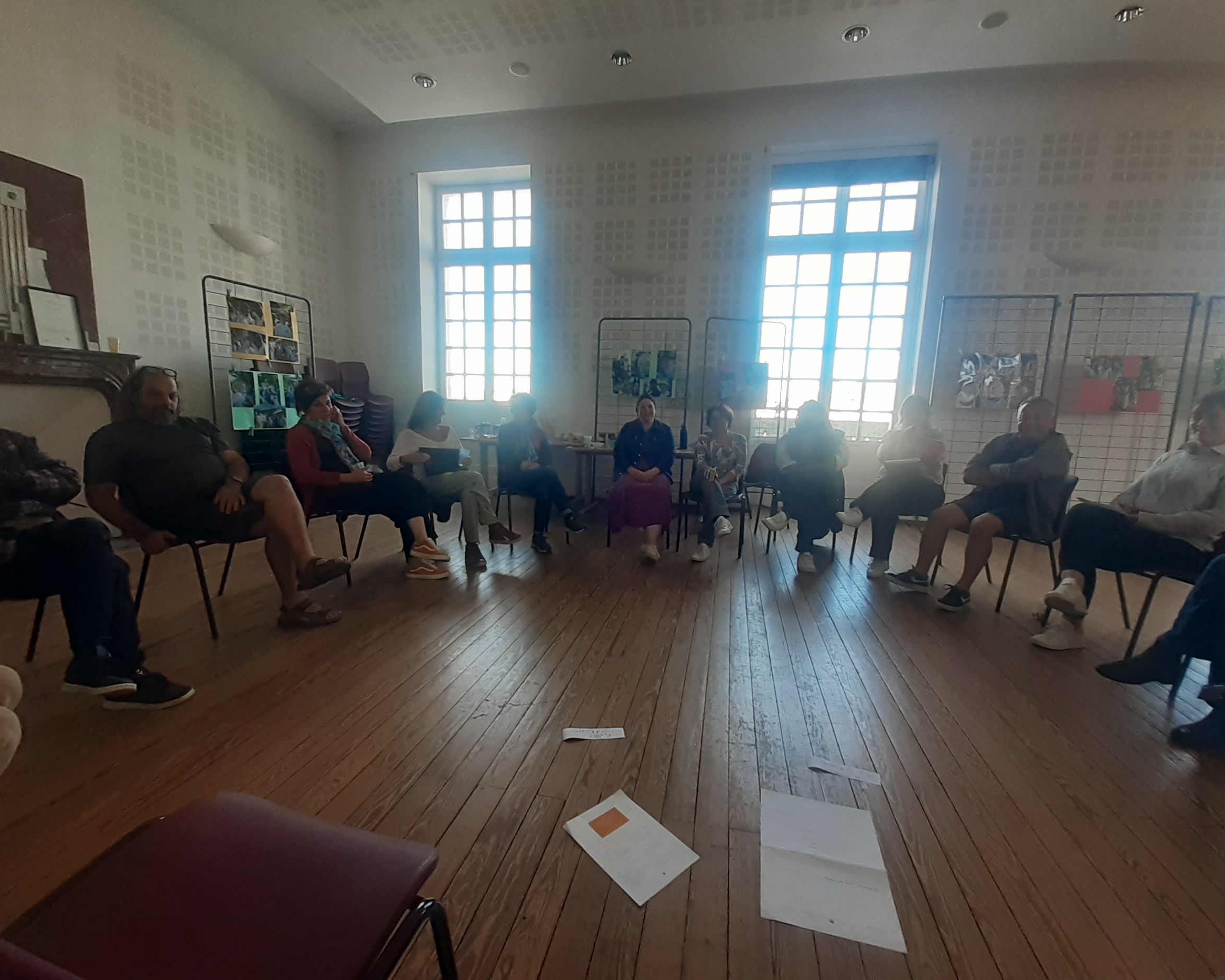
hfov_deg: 100.7
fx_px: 508
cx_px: 607
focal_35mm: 14
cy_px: 475
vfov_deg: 88.0
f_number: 2.2
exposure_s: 1/50
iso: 50
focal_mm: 1.13
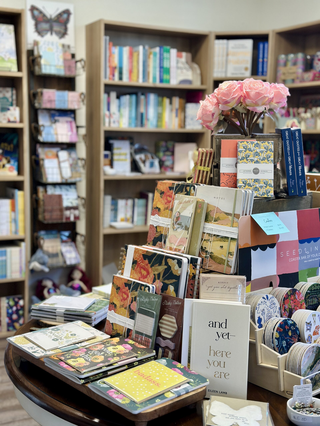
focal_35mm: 48
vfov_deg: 39.7
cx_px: 160
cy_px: 213
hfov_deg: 30.3
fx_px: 592
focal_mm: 6.86
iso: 125
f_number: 1.78
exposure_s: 1/120
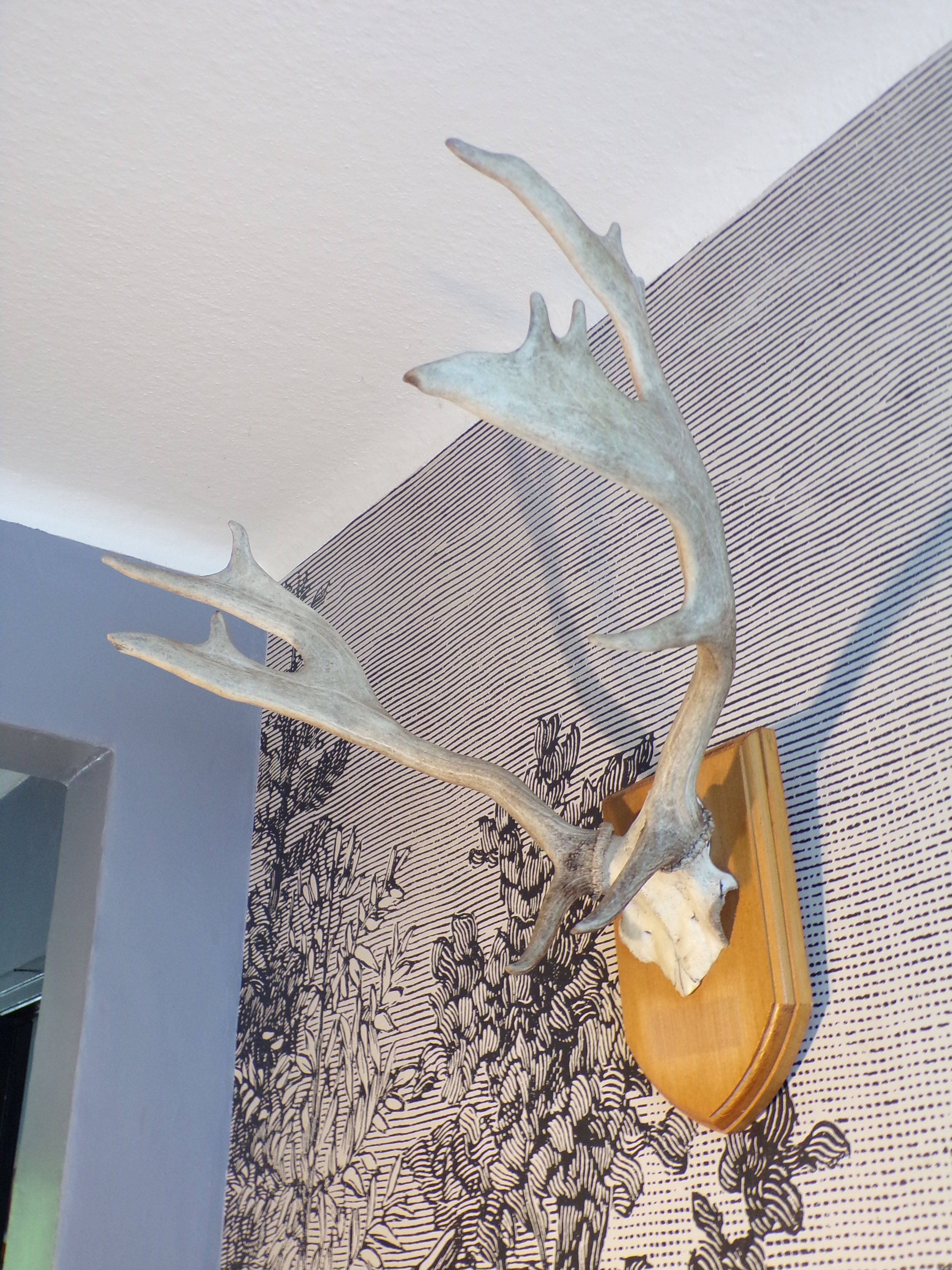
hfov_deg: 38.7
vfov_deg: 50.1
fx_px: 1357
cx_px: 476
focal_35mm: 37
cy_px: 635
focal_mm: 6.6
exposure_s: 1/20
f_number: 3.3
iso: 200
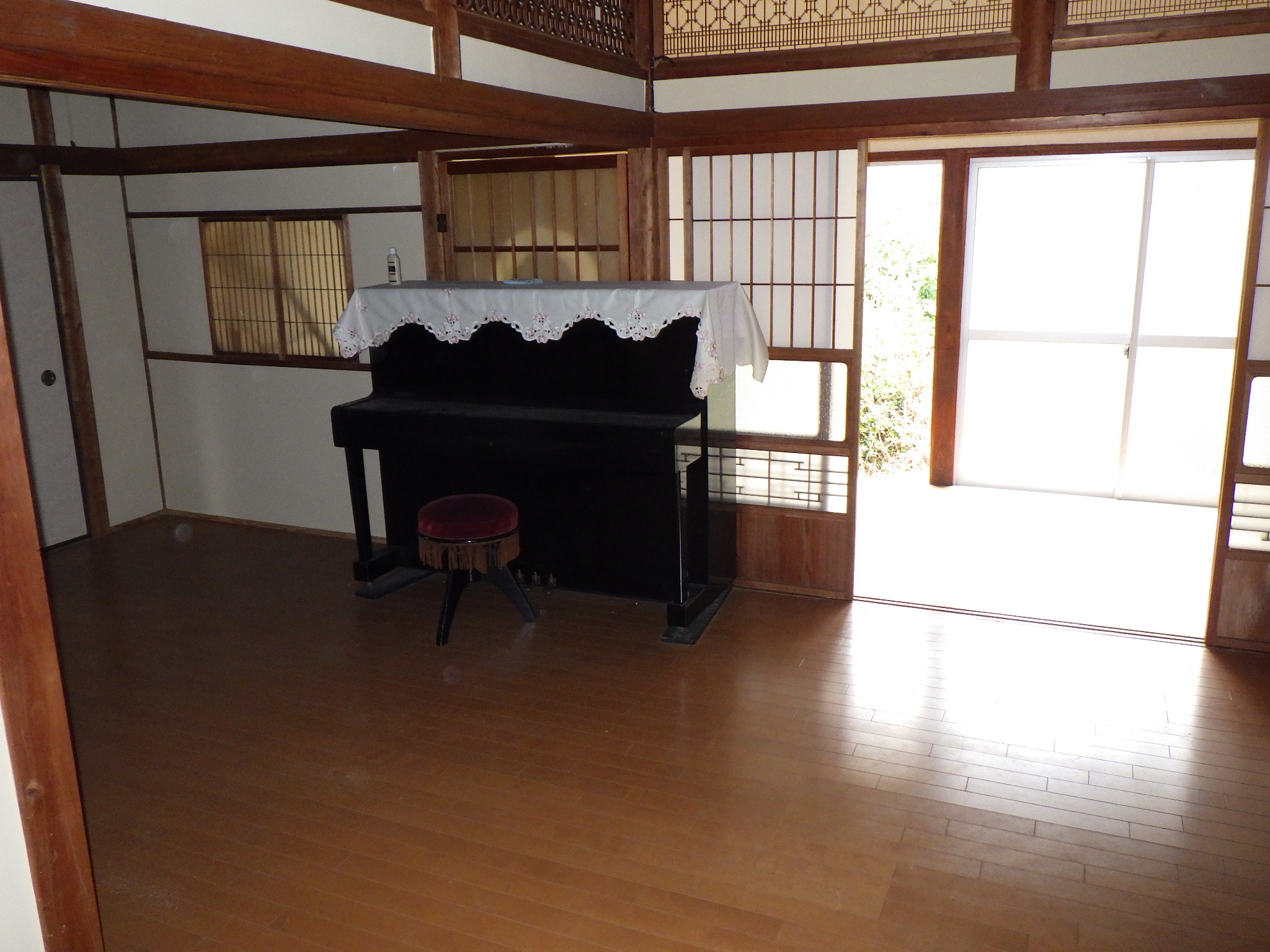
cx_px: 635
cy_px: 476
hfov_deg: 63.4
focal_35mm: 28
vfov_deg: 49.7
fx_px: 1027
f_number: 3.5
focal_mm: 5
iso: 500
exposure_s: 1/45
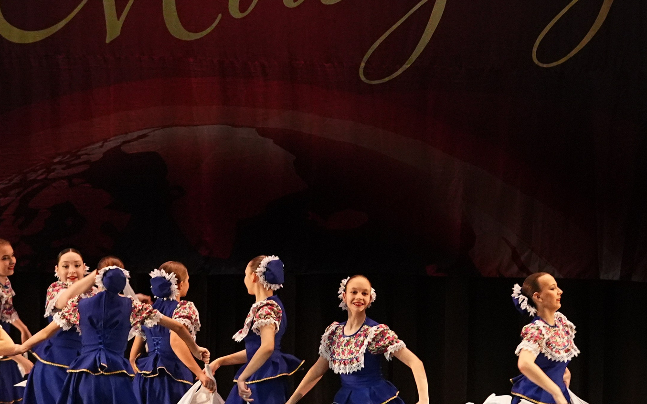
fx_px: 4585
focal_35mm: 260
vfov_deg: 5.1
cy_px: 171
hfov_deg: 8.1
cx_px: 293
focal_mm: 90
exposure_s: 1/400
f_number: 2.8
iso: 5000
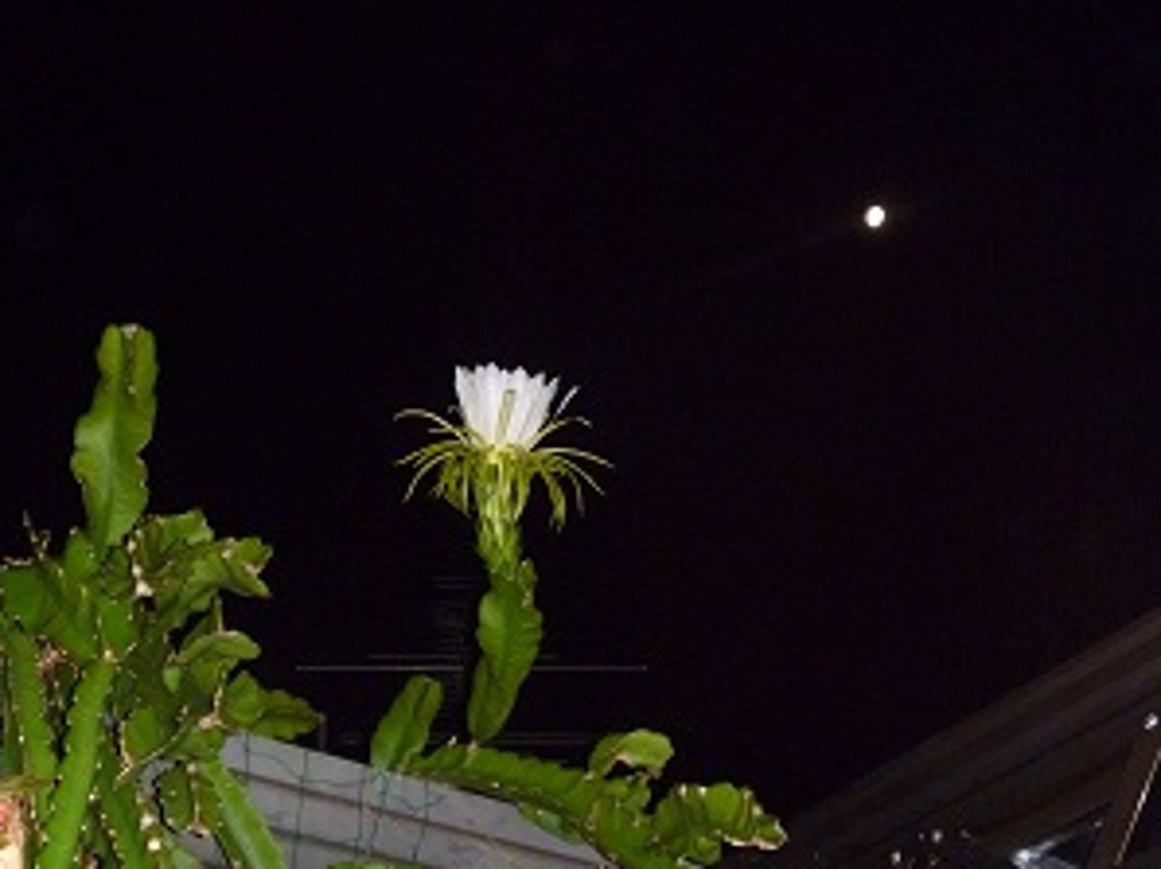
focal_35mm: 47
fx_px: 1575
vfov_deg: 30.8
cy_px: 452
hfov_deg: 40.4
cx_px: 510
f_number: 3.5
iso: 500
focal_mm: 6.3
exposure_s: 1/30
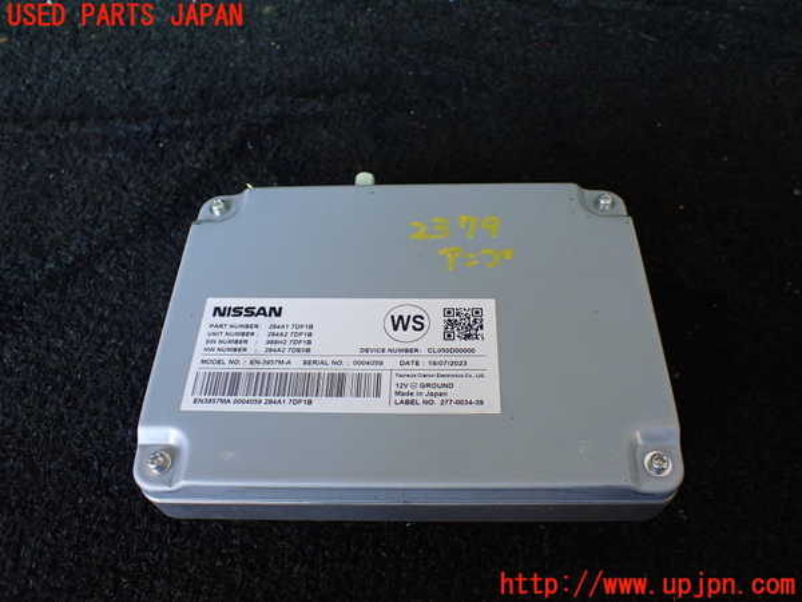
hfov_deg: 60.0
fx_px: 695
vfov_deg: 46.8
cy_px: 301
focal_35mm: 30
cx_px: 401
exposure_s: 1/125
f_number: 2.3
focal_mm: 5.4
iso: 320
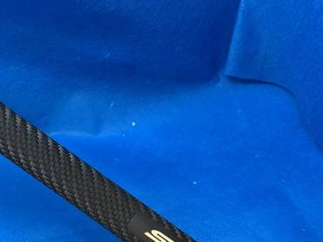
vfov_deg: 31.7
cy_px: 173
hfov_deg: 40.5
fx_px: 420
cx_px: 69
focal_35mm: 45
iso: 125
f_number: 1.8
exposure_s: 1/60
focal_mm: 4.25
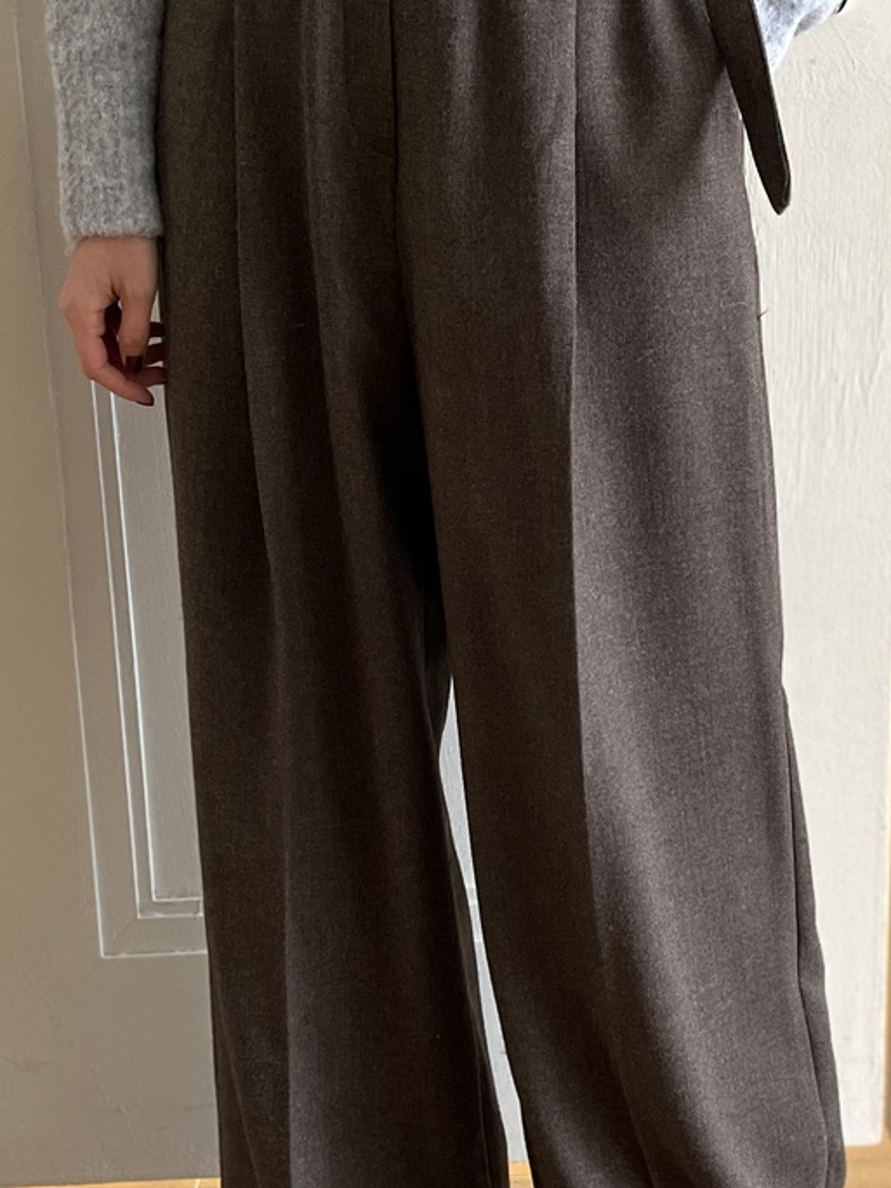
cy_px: 663
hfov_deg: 37.1
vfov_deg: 48.9
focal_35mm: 38
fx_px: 1304
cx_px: 625
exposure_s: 1/60
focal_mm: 5.1
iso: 400
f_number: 1.6
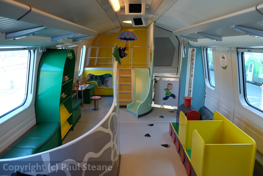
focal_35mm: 27
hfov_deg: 67.4
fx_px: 197
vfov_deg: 47.9
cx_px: 132
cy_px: 88
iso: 200
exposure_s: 1/70
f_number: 2.8
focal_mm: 18
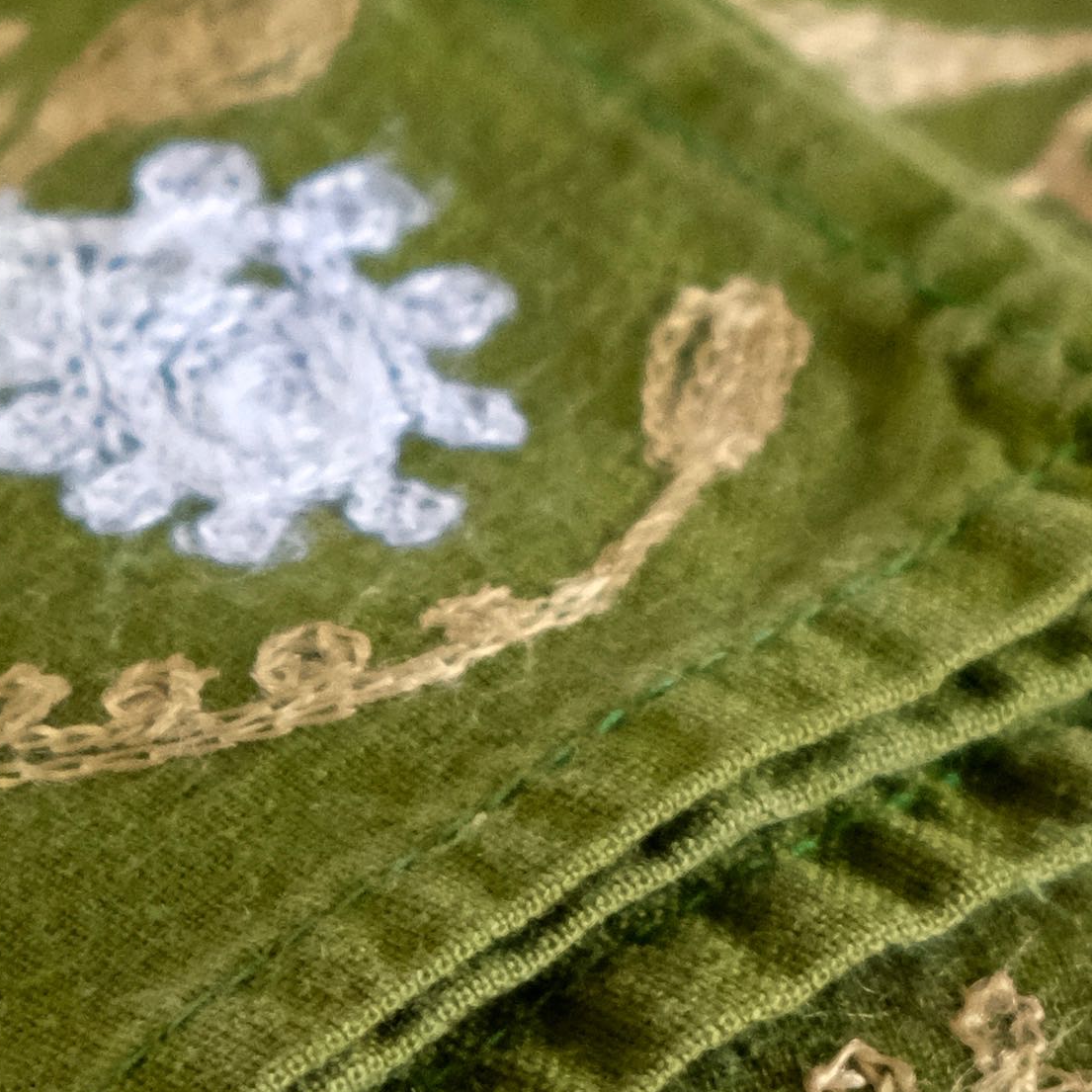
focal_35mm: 383
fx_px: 13669
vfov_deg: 4.6
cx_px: 823
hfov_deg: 4.6
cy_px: 333
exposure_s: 1/60
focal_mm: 55
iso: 5000
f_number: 4
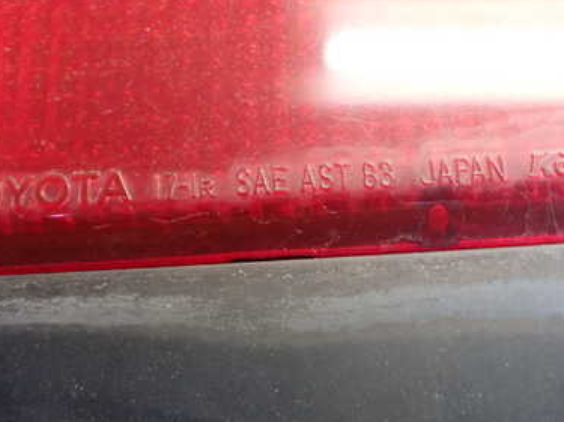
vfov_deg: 30.1
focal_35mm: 48
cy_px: 153
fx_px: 782
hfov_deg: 39.6
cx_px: 310
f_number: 2.3
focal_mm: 5.4
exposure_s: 1/50
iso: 800
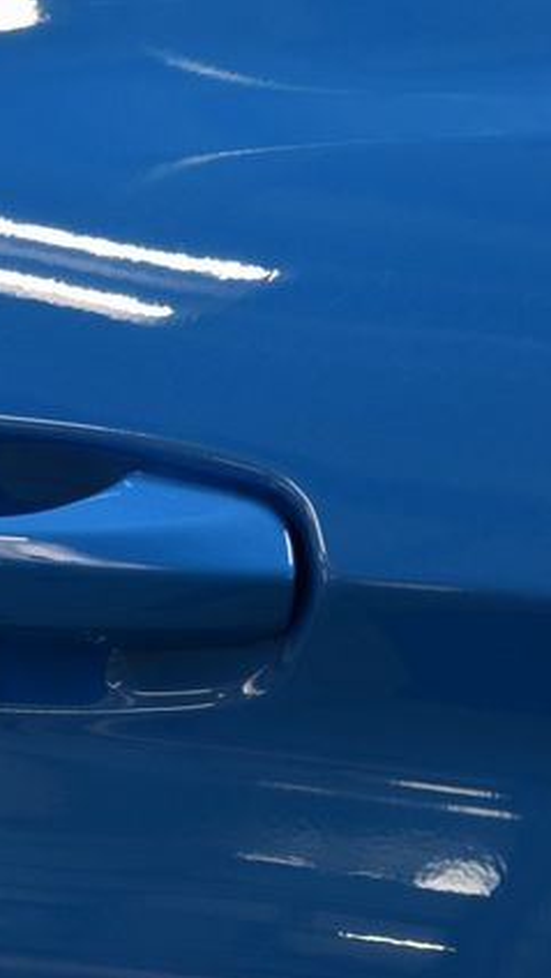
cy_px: 490
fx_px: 4305
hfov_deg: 7.3
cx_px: -131
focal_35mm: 166
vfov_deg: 13.0
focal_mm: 70
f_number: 7.1
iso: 500
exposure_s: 1/30
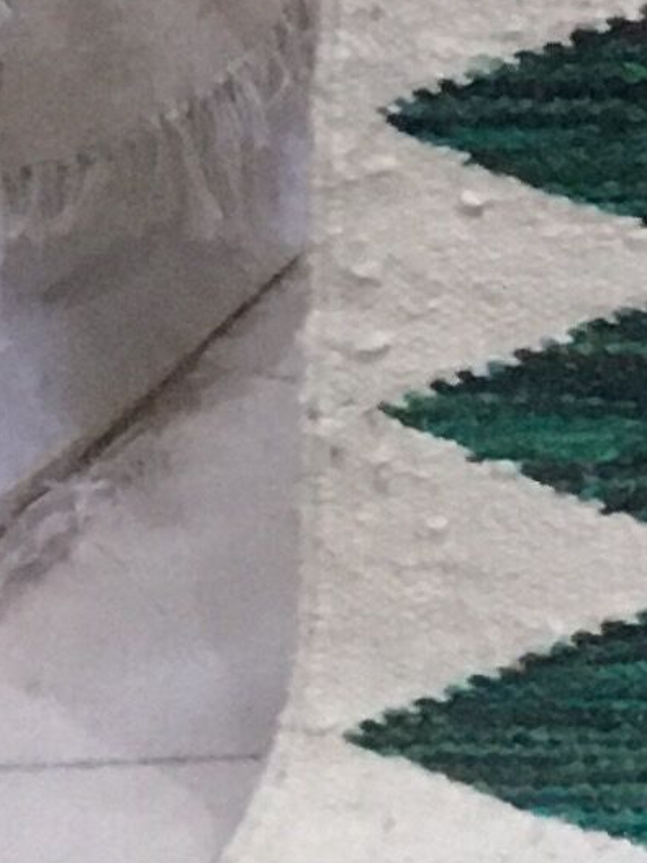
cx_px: 2259
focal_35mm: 222
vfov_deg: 8.7
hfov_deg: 6.0
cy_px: -517
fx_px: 5535
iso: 200
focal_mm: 4.15
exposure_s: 1/33
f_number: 2.2
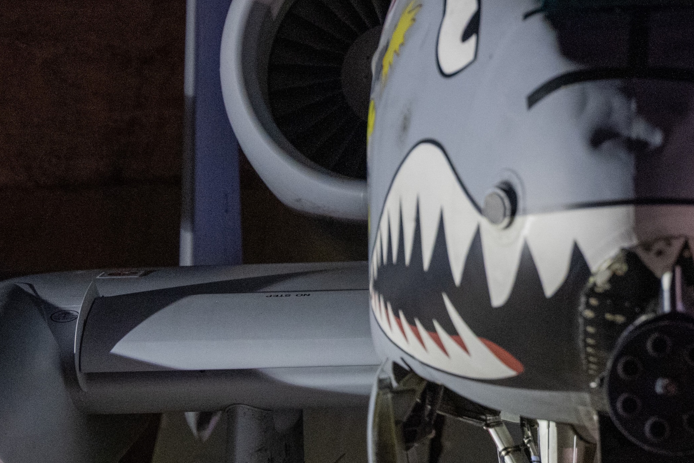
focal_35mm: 202
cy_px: -162
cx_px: 716
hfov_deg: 10.1
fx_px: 3894
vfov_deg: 6.7
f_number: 2.8
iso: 2500
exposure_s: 1/80
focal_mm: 70
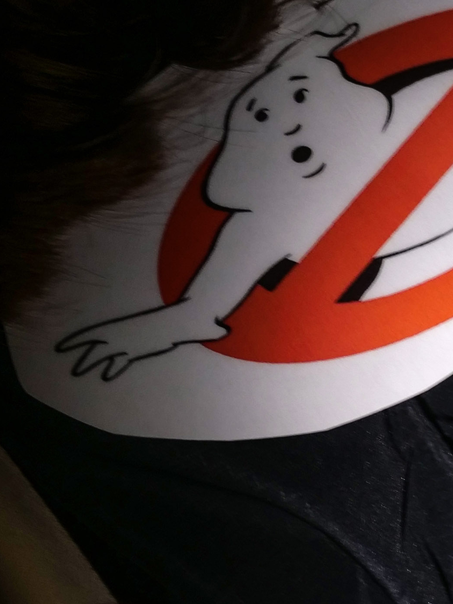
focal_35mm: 146
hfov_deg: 10.1
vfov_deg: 13.5
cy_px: 274
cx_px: 419
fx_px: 2548
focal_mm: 20
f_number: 1.7
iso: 250
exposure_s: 1/60
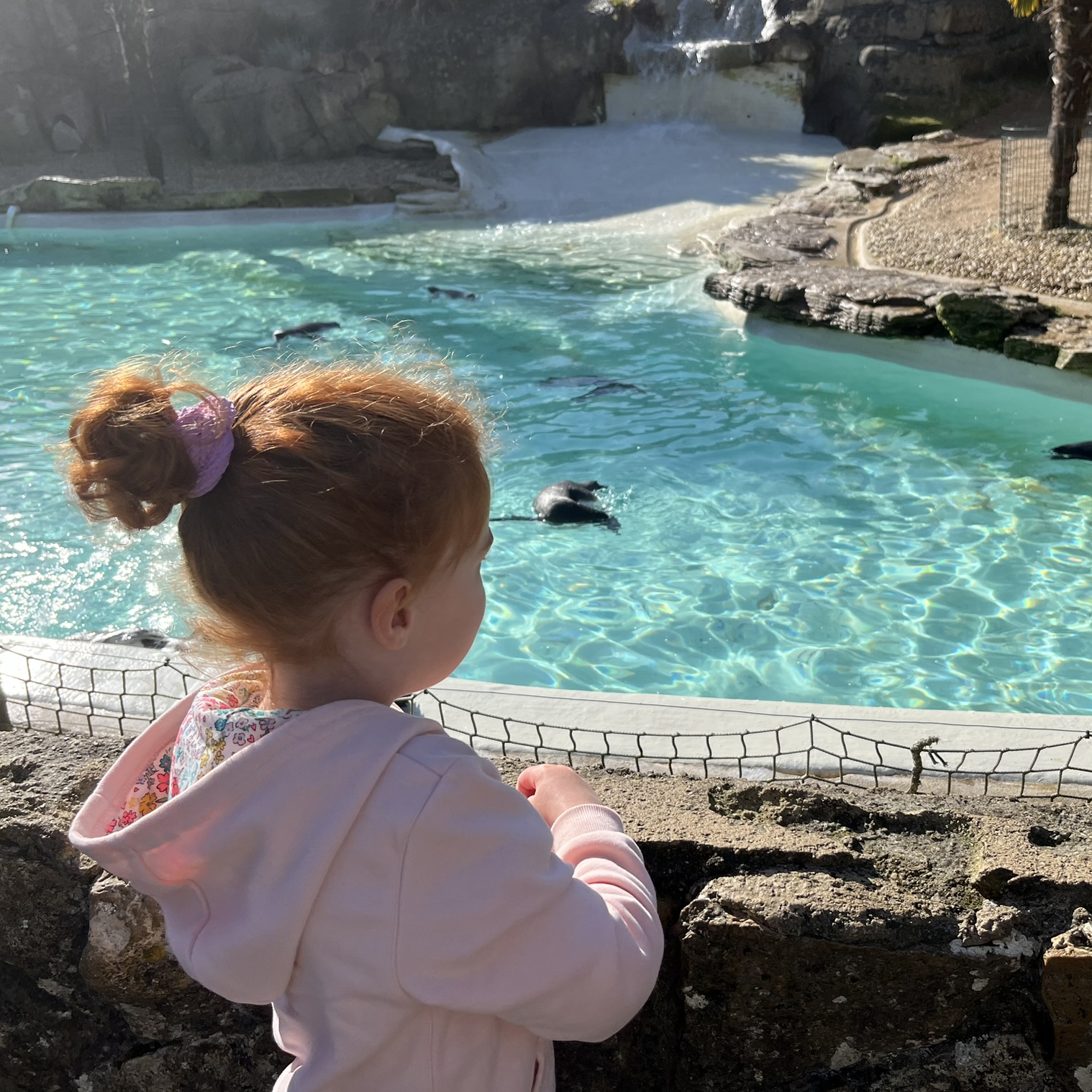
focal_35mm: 31
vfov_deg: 52.5
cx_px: 628
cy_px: 546
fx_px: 1106
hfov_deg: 52.3
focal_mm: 5.1
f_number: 1.6
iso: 50
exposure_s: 1/3215
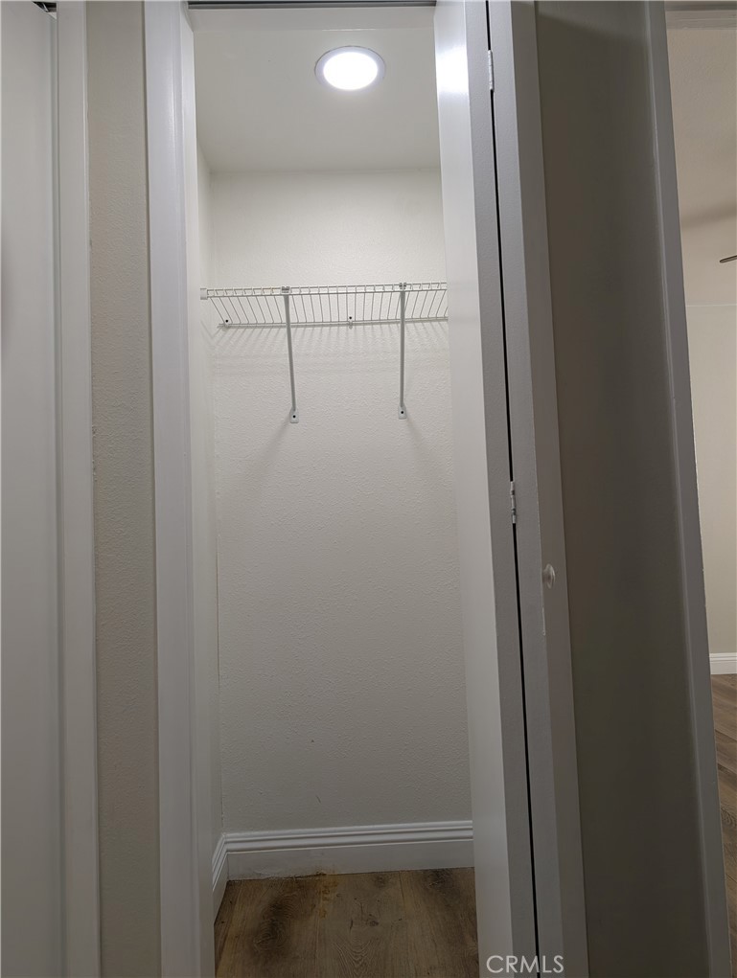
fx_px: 679
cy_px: 489
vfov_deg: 71.5
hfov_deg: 56.9
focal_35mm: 24
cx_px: 368
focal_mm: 6.9
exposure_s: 1/60
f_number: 1.68
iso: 39
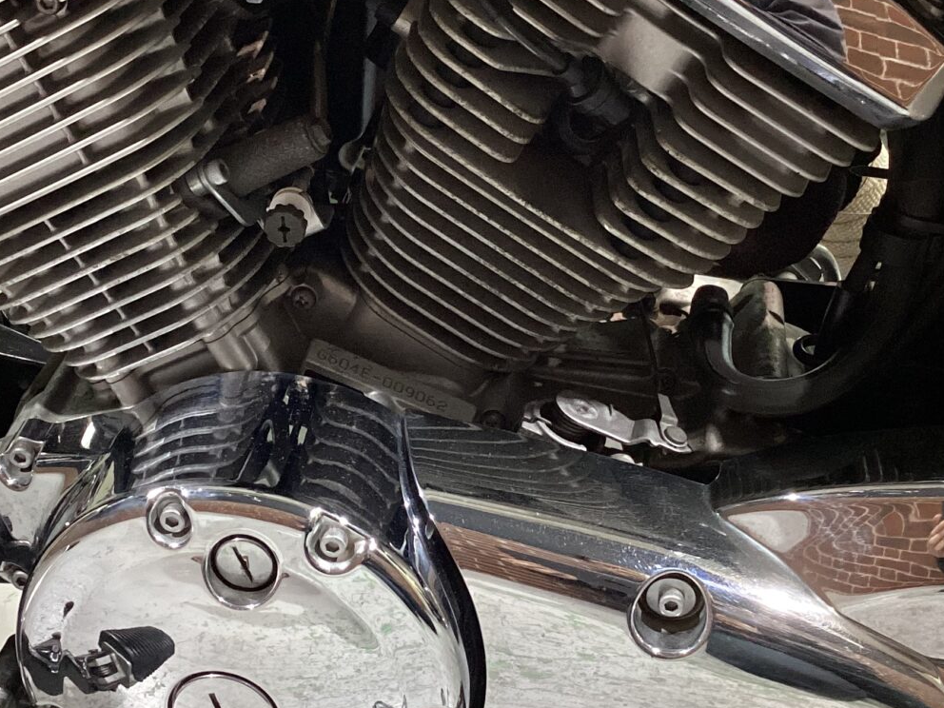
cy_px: 352
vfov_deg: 24.4
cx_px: 376
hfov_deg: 32.1
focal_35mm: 60
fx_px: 1636
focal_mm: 3.3
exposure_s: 1/60
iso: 320
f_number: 2.4
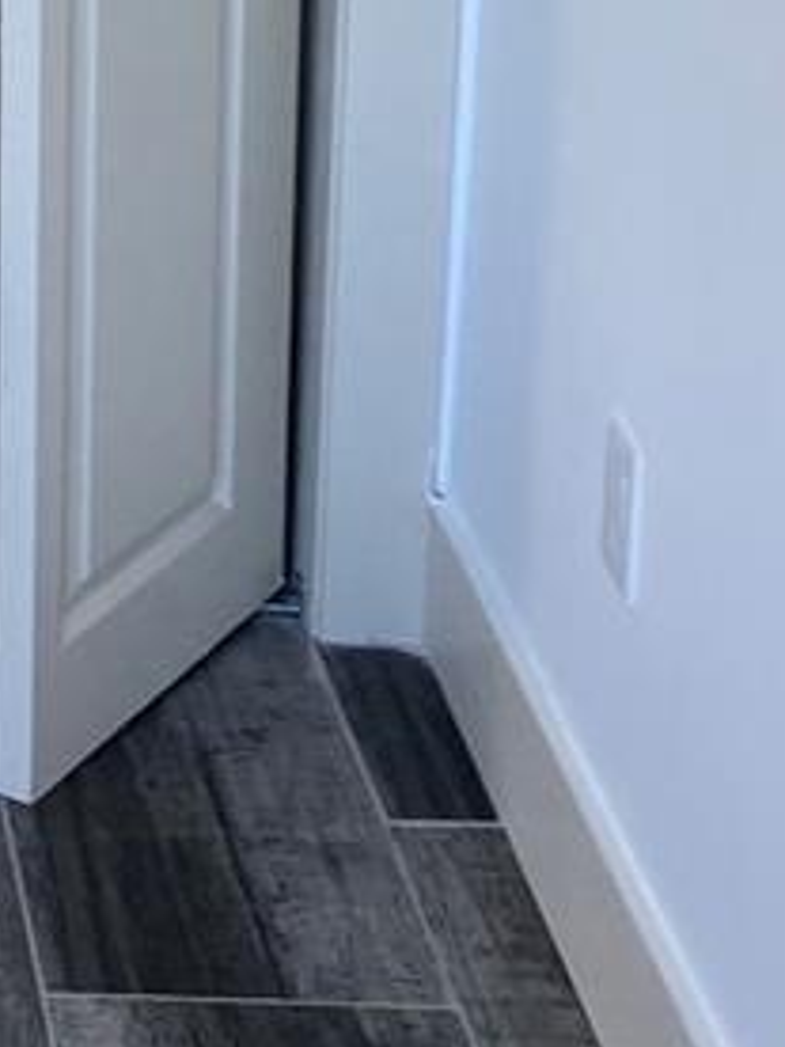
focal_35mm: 113
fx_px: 3417
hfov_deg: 12.0
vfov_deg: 16.4
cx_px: -664
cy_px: -341
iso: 50
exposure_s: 1/120
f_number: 1.8
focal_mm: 4.25
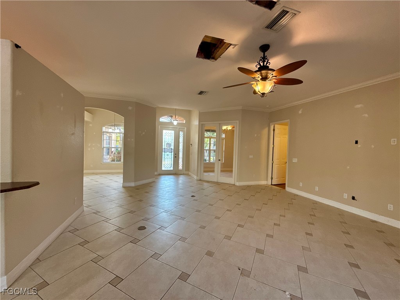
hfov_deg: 102.1
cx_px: 200
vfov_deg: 85.7
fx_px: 162
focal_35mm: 14
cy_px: 150
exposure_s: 1/120
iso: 250
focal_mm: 2.22
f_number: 2.2
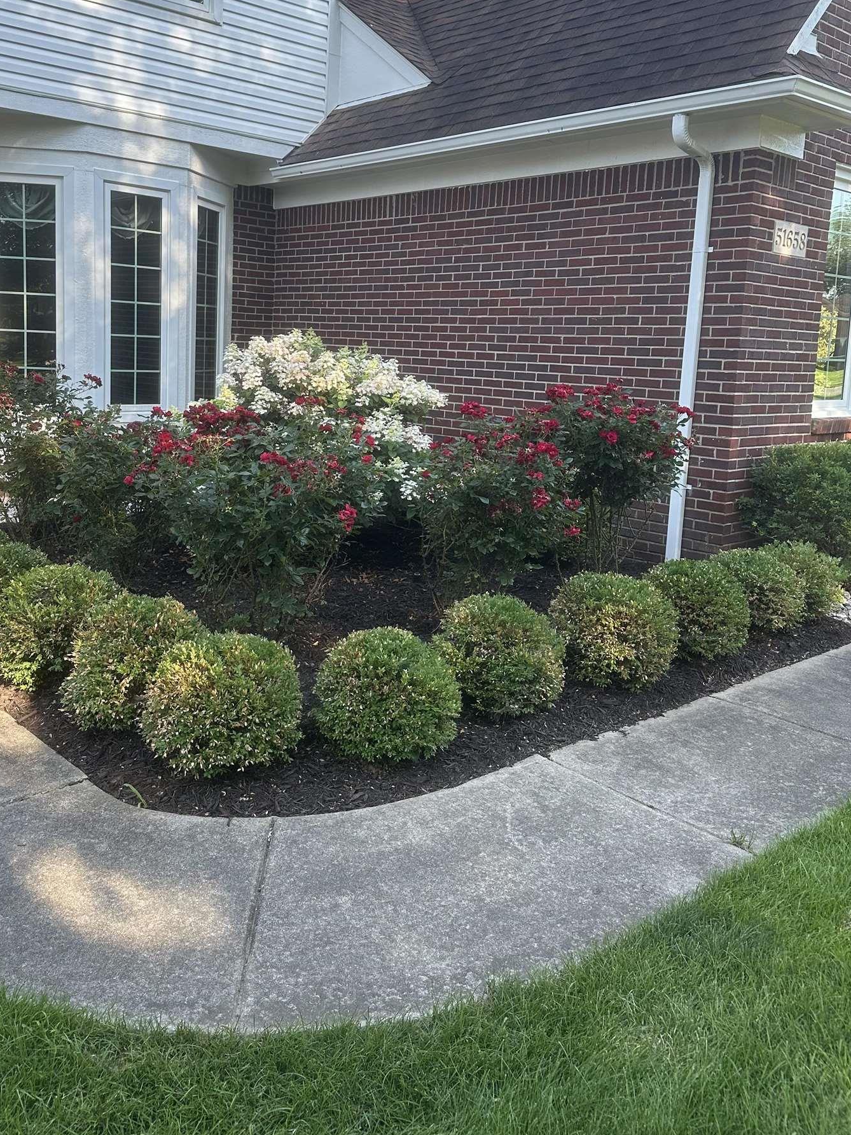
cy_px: 466
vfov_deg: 58.0
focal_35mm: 31
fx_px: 1016
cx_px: 362
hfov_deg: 45.3
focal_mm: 6.86
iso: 80
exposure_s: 1/464
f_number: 1.78
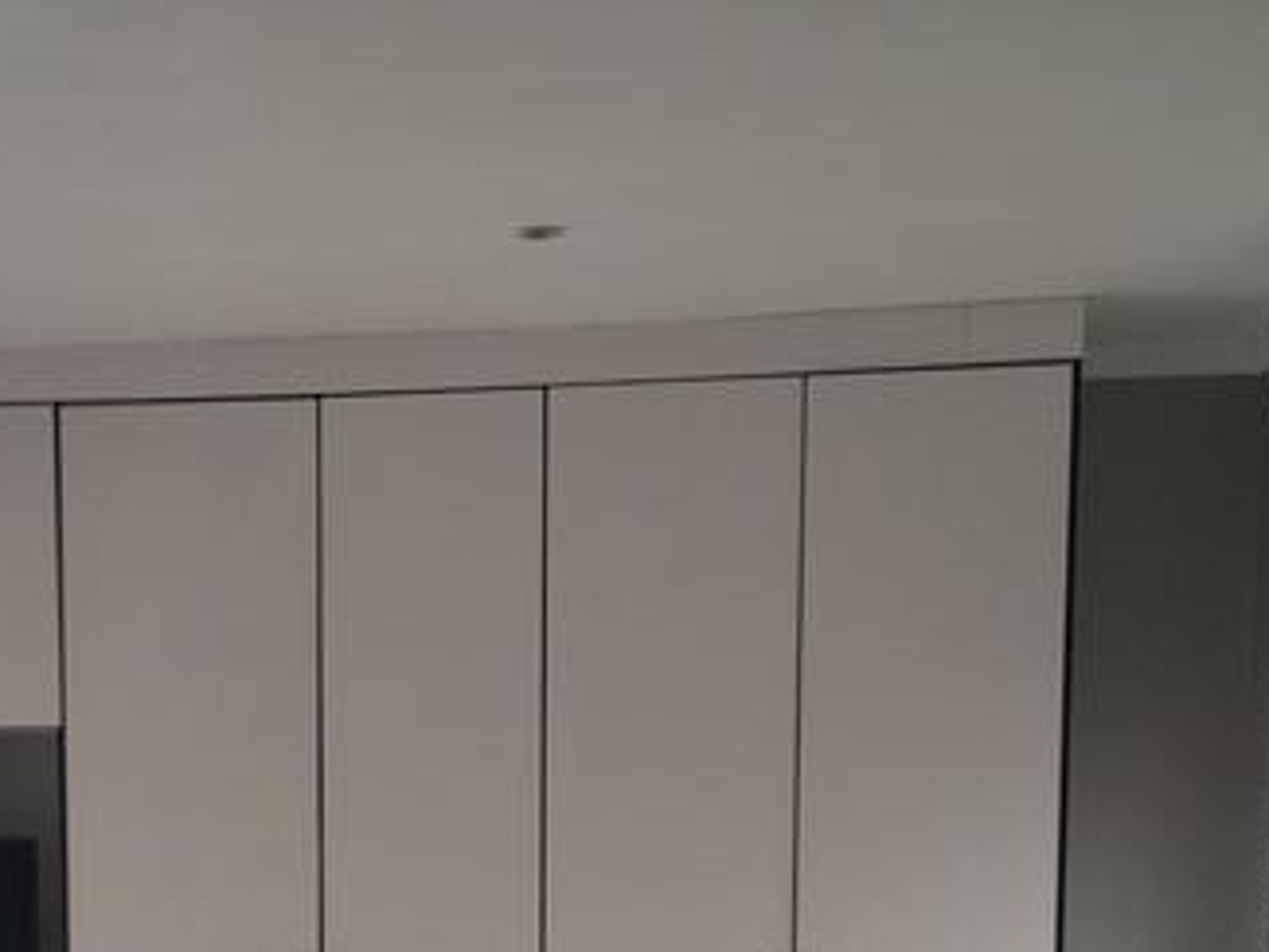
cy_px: 1073
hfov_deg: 29.8
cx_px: 320
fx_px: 2347
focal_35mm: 64
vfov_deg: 21.6
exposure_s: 1/60
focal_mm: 3.98
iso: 64
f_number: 1.8
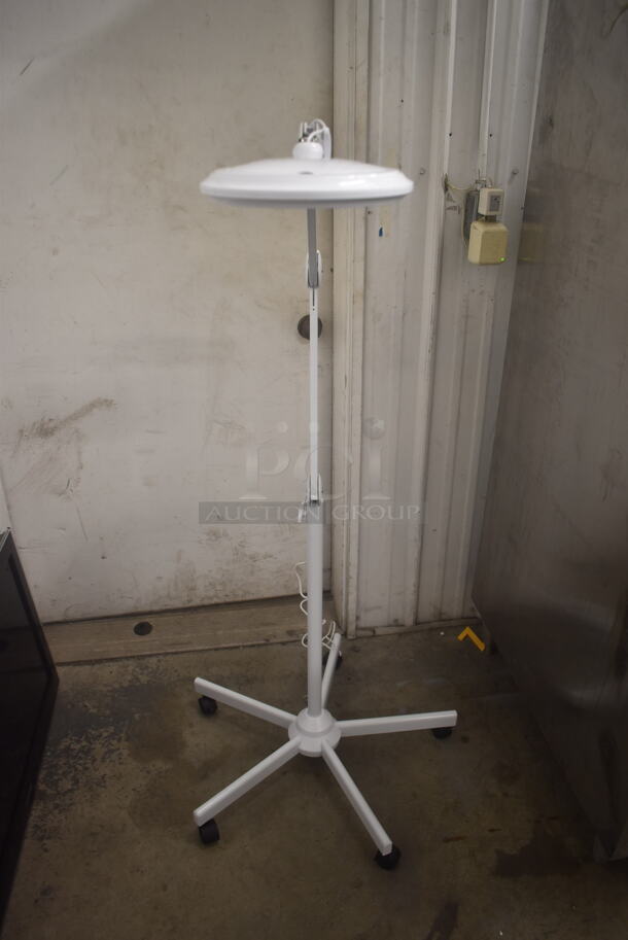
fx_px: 705
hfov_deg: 48.0
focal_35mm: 27
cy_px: 470
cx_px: 314
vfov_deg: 67.3
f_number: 3.5
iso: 450
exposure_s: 1/30
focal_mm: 18
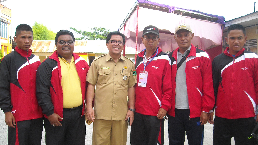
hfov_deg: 51.6
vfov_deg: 30.3
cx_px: 131
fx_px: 267
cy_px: 94
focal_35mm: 39
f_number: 2.8
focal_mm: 5.7
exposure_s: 1/218
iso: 64
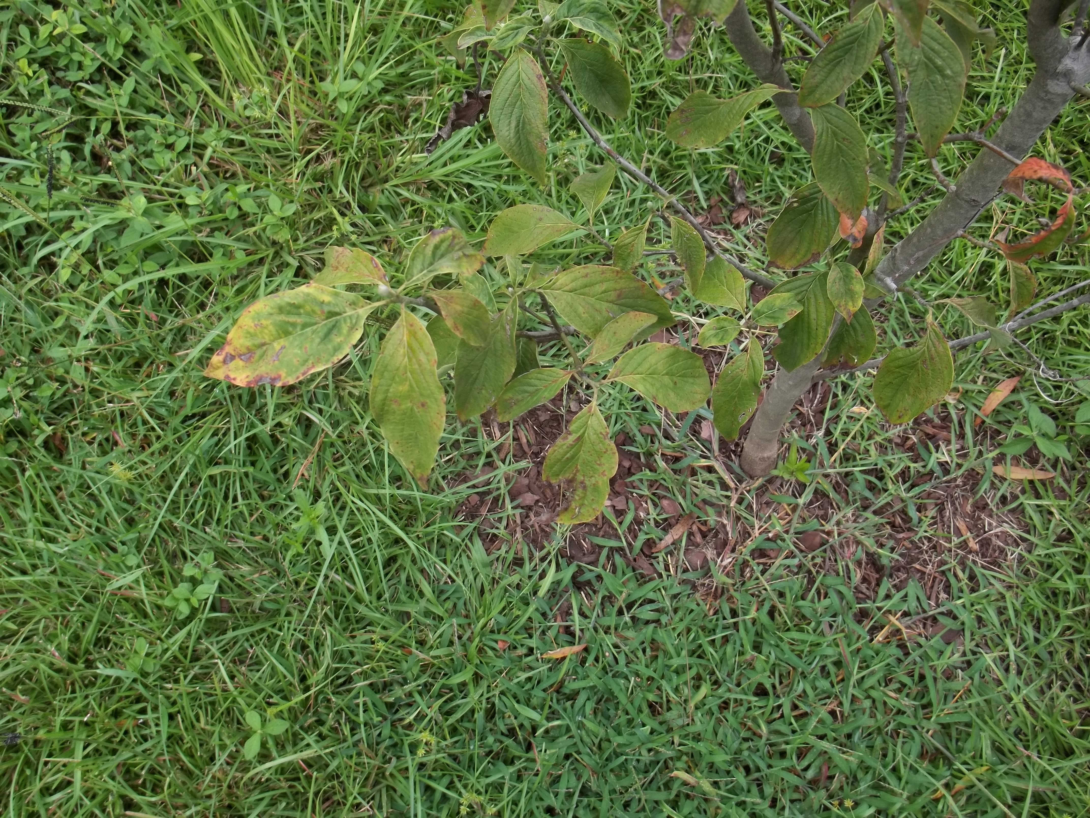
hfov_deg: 55.4
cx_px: 545
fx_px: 1039
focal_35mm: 33
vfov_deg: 42.9
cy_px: 409
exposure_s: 1/125
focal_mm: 5.9
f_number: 3.3
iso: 64
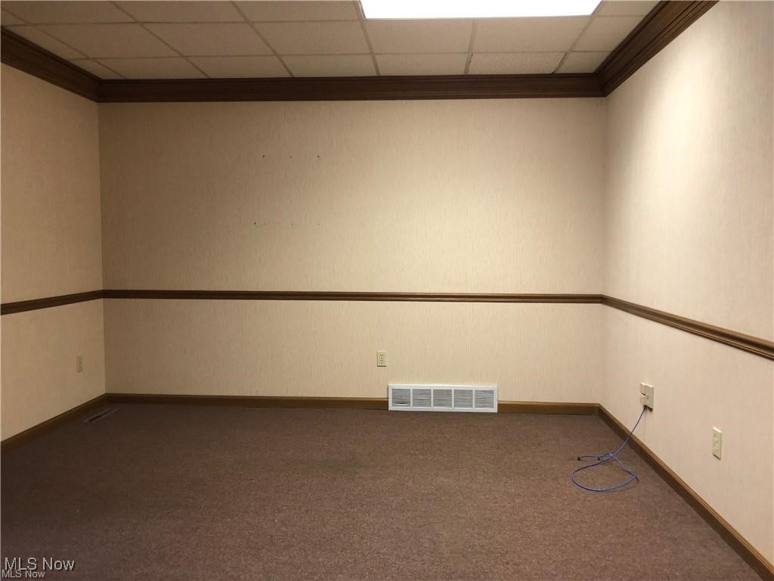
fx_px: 626
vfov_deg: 49.7
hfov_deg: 63.4
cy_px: 290
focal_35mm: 28
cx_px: 387
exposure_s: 1/24
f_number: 1.8
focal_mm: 4
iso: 40
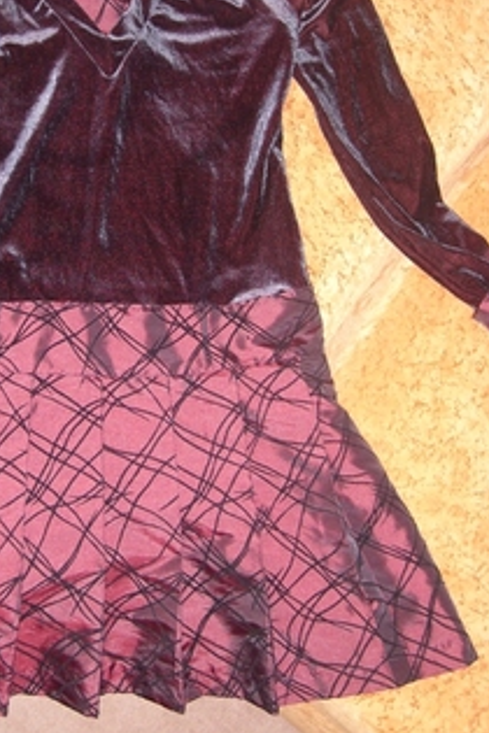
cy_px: 249
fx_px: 1059
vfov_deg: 37.8
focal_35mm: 52
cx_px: 116
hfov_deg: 25.6
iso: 50
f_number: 2.8
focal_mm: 5.8
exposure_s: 1/30
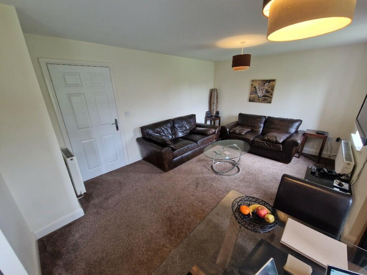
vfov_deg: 89.9
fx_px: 138
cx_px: 184
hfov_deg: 106.2
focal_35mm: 13
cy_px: 138
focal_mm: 2.2
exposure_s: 1/50
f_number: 2.2
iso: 200
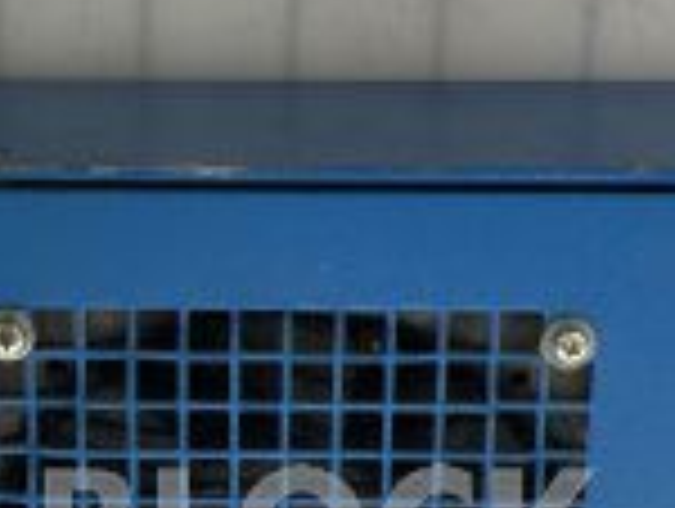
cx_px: 158
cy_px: 580
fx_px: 2266
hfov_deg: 16.8
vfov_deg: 12.6
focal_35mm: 116
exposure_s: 1/30
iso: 40
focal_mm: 4.15
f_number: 2.2
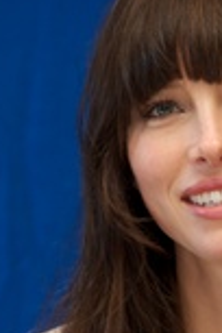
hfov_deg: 3.6
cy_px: 311
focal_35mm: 378
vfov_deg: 5.4
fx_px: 3496
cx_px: 222
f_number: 5.6
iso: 800
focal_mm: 145
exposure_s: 1/60
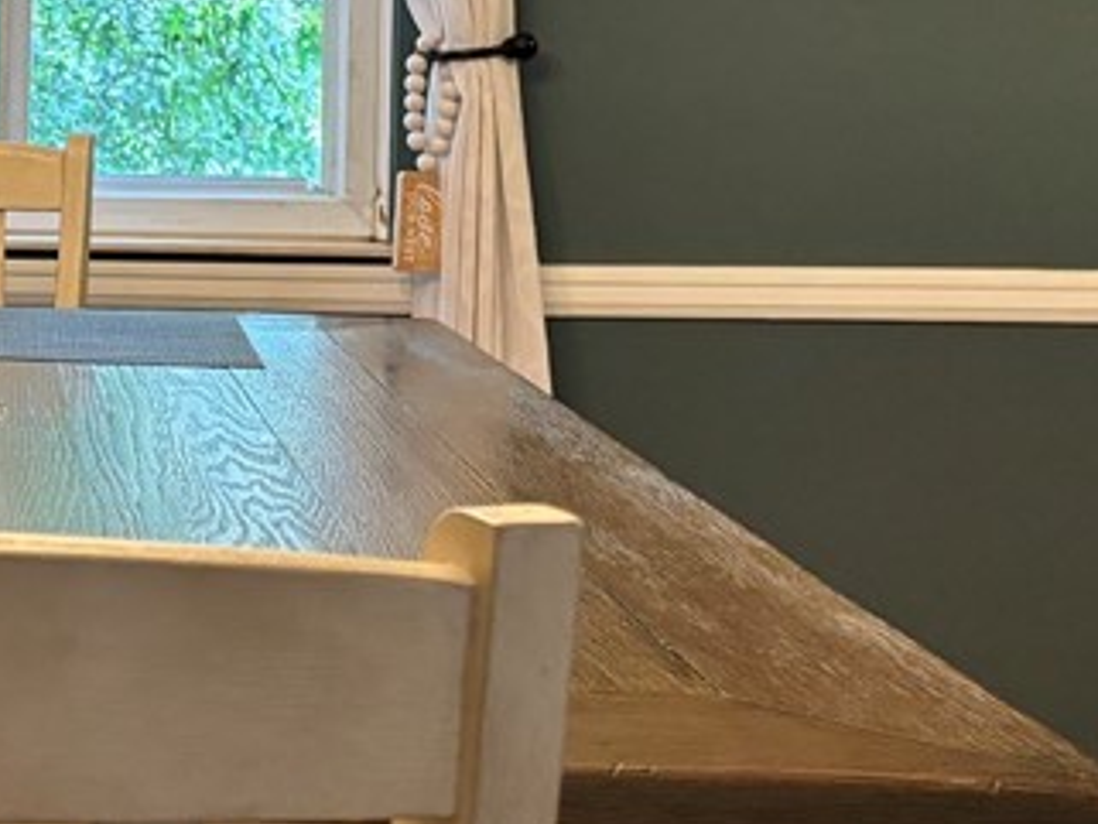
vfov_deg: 17.6
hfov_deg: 21.6
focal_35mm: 83
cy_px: 103
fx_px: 2634
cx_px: -260
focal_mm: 5.96
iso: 250
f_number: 1.6
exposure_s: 1/60
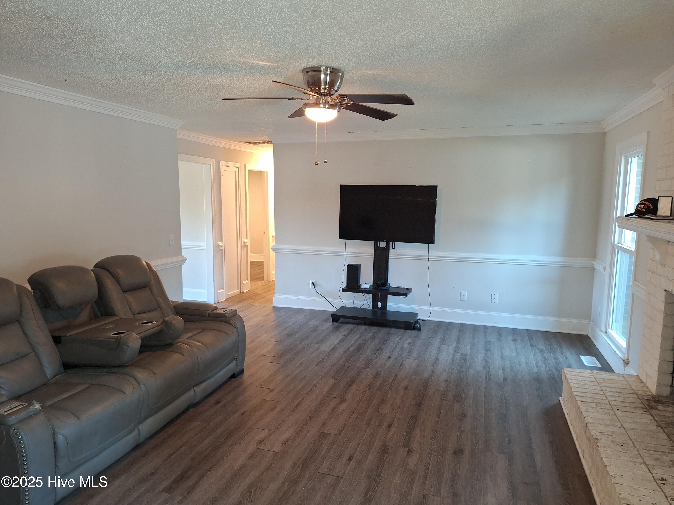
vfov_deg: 58.9
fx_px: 448
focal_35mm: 23
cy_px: 252
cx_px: 337
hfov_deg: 73.9
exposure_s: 1/30
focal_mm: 5.54
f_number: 1.8
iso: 200
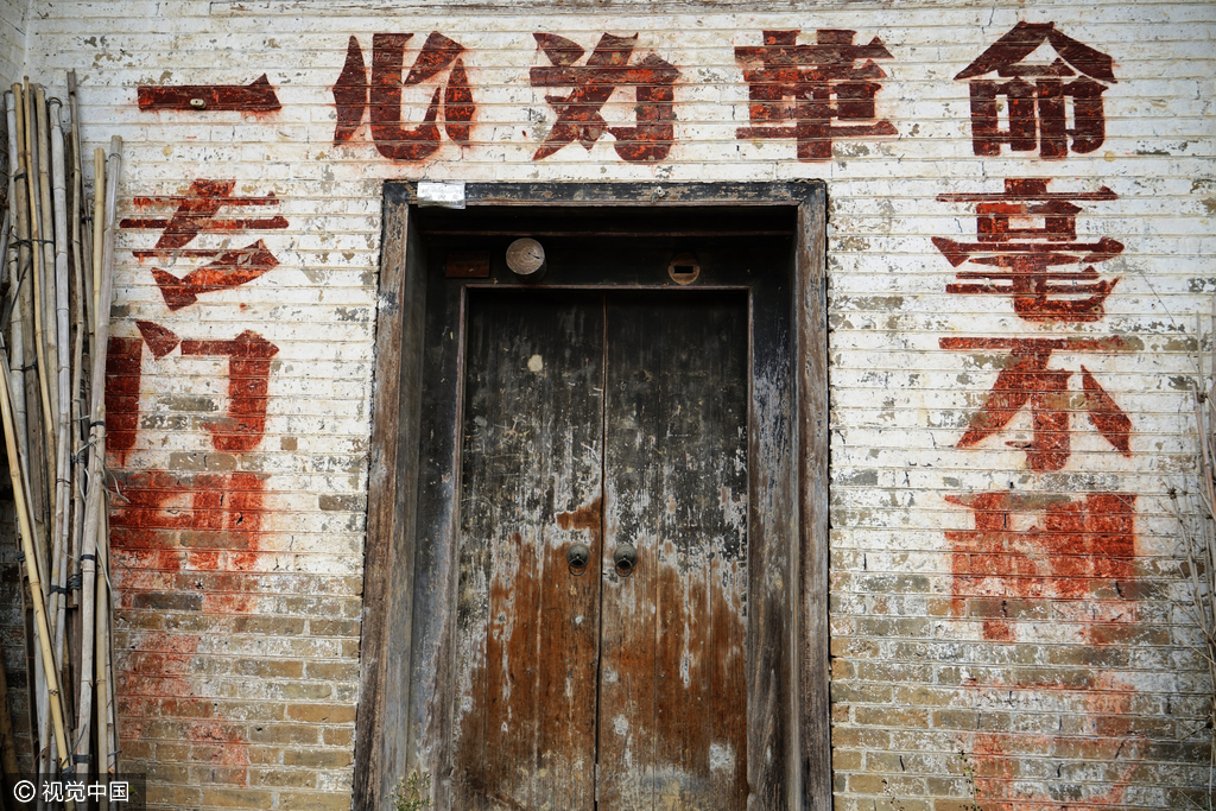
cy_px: 406
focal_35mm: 29
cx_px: 608
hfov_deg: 63.7
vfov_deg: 45.0
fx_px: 980
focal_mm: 29
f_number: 8
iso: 250
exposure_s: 1/100
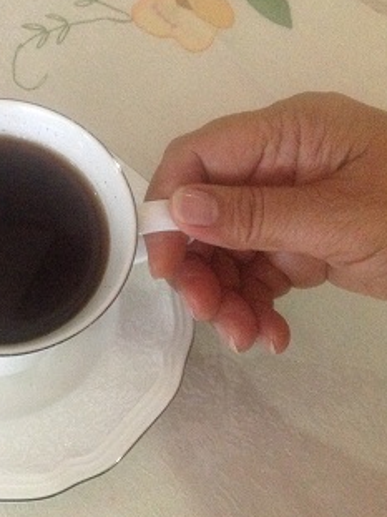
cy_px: 237
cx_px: -12
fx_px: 835
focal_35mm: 56
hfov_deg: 24.7
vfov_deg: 34.3
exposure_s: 1/17
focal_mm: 4.28
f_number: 2.4
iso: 500
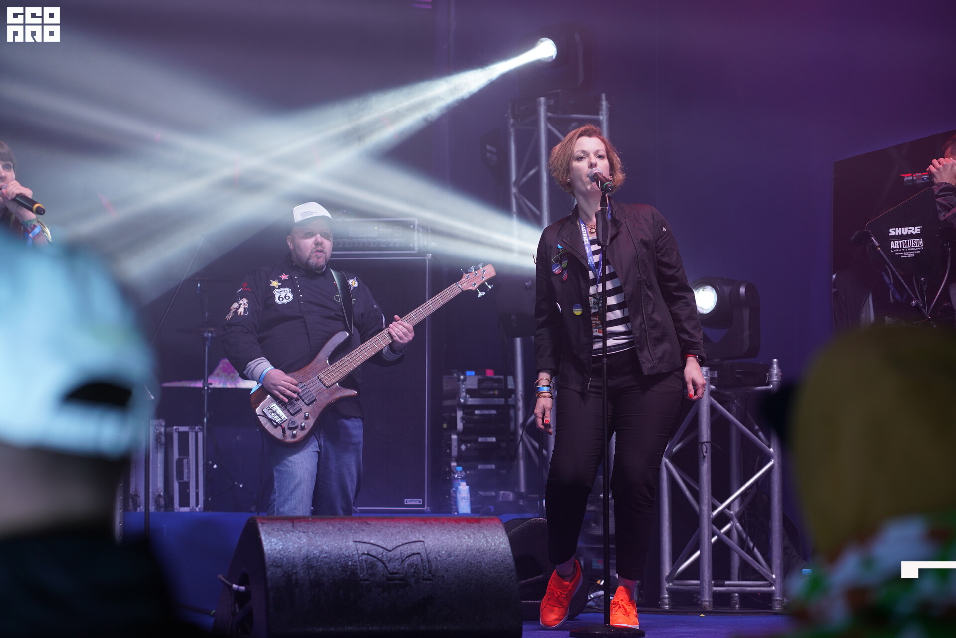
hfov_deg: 23.9
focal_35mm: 85
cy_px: 319
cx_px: 478
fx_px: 2258
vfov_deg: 16.1
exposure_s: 1/320
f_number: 3.5
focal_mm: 85
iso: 500
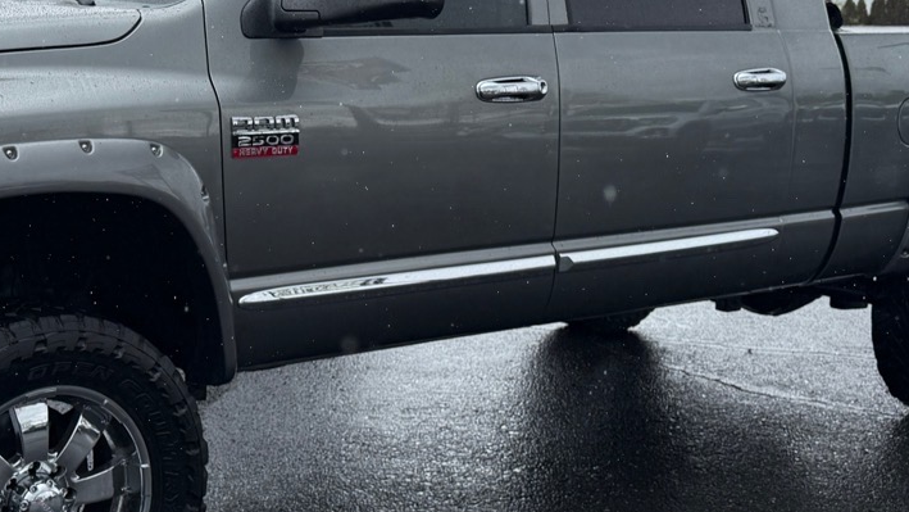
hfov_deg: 35.0
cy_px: 151
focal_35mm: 59
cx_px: 276
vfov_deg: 20.3
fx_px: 1422
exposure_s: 1/2053
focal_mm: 6.76
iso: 80
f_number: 1.78
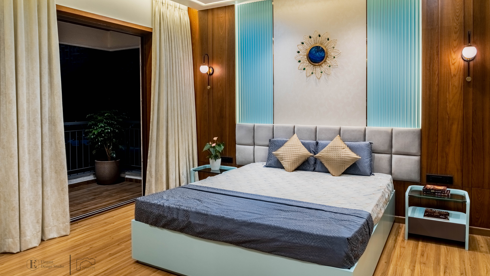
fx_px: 338
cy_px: 114
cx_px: 243
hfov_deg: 71.9
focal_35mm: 26
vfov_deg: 44.2
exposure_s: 1/800
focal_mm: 24
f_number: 14
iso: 250
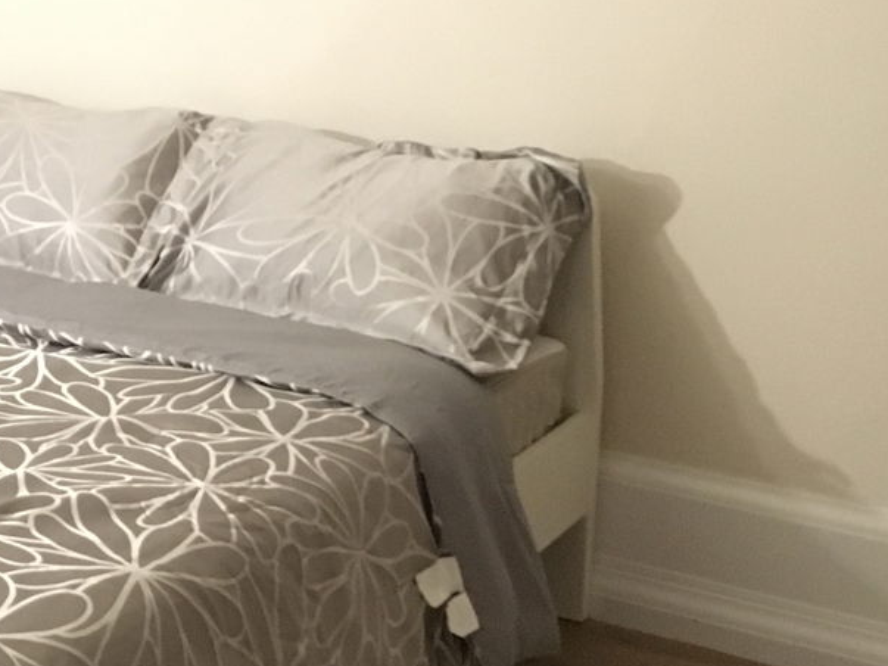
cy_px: 122
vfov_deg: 18.9
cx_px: -18
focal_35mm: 77
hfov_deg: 24.1
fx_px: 1975
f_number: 2.2
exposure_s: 1/15
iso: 400
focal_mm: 4.15
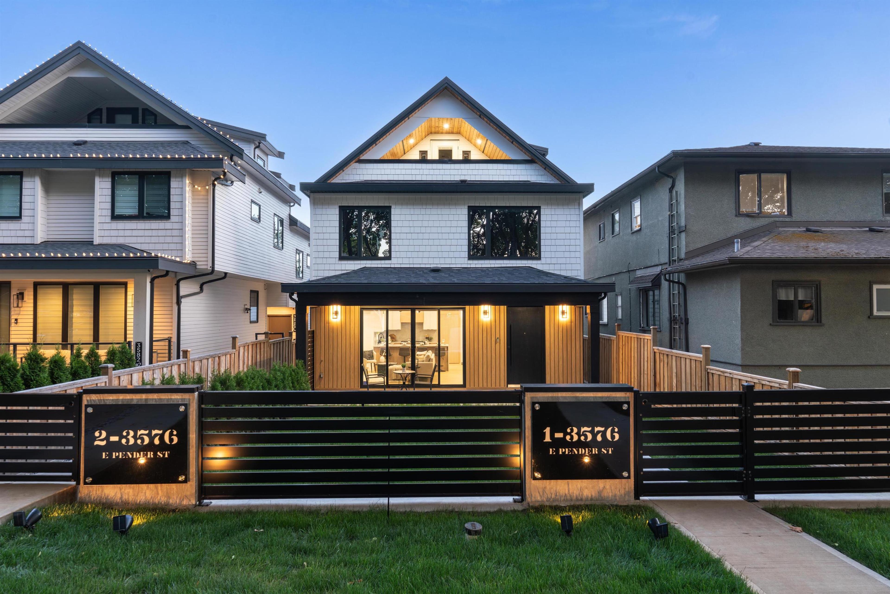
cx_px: 445
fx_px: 544
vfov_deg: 57.2
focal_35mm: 22
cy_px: 297
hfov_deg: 78.6
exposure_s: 1/15
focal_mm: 22
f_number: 8
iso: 400
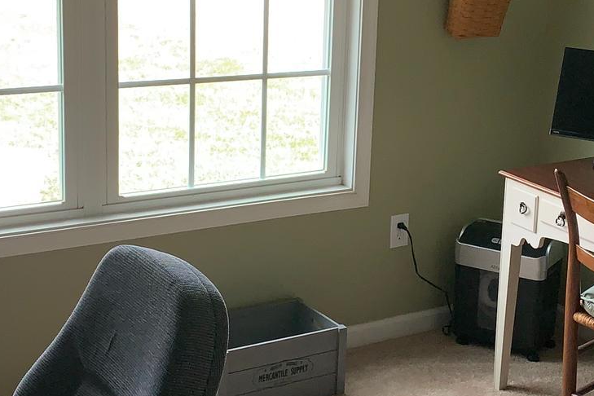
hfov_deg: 26.3
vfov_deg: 17.9
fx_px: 1254
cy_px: 180
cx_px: 448
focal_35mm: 76
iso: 100
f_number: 1.8
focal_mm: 4.25
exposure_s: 1/98
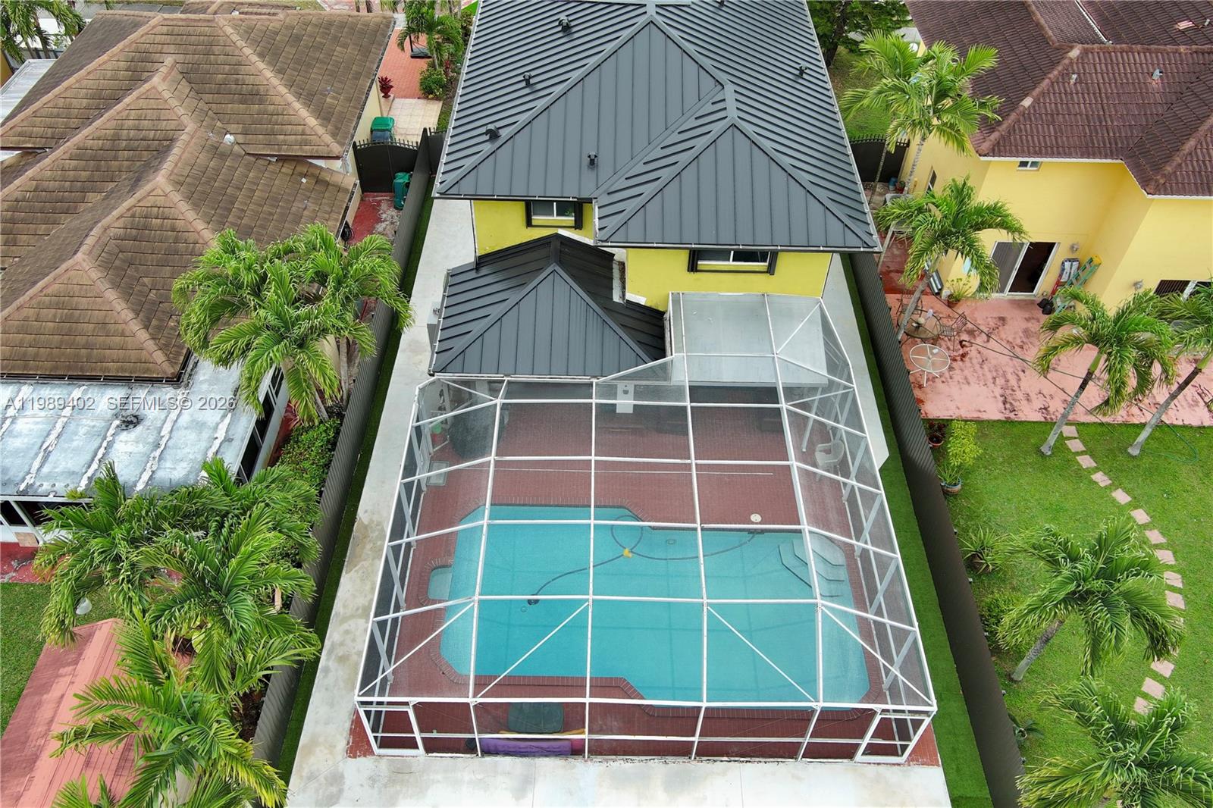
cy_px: 404
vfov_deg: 44.9
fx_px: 977
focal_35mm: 29
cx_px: 606
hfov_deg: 63.7
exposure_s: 1/340
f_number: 2.8
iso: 100
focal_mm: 10.57
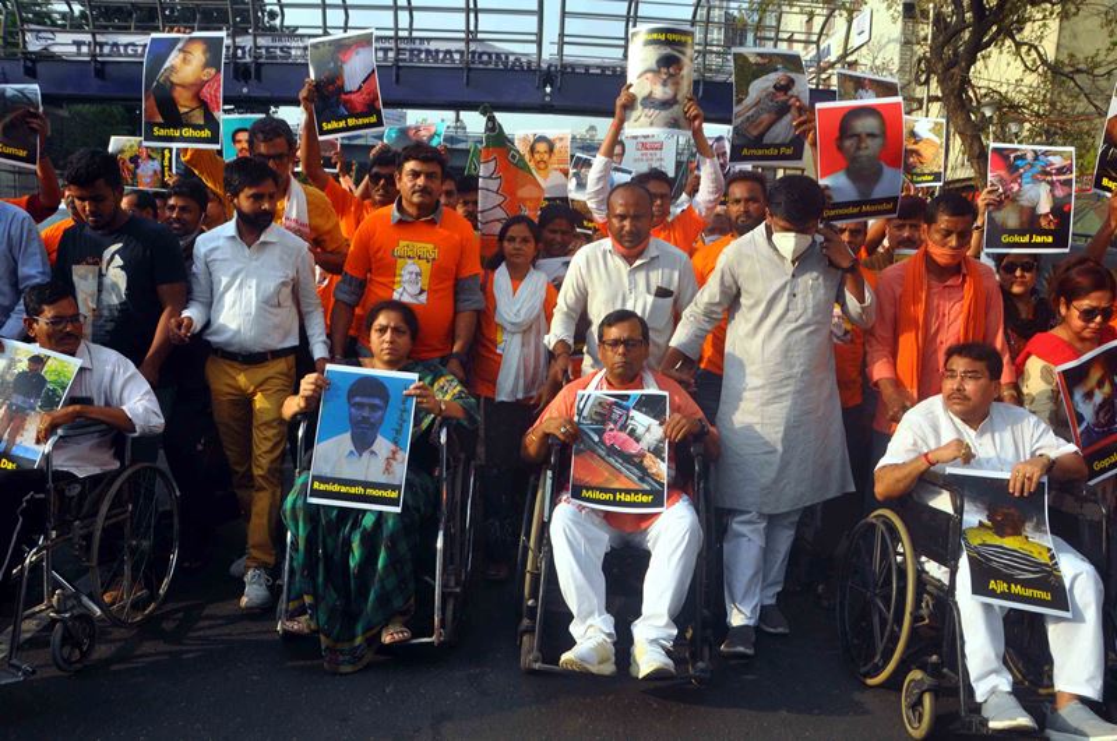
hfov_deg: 67.5
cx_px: 558
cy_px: 370
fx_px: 837
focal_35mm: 27
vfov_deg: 47.8
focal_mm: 18
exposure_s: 1/250
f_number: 10
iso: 640
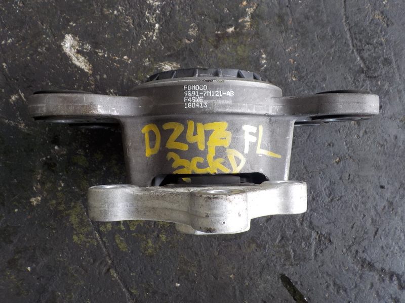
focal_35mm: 30
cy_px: 152
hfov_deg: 60.0
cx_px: 202
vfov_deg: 46.8
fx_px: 351
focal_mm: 4.1
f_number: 3.3
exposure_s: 1/40
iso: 125
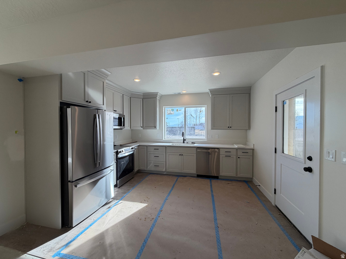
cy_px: 130
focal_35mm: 14
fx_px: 140
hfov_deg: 102.1
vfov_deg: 85.7
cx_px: 173
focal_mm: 2.22
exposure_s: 1/233
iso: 50
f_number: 2.2
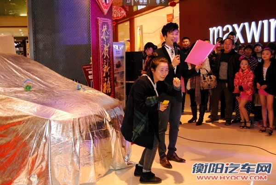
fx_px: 346
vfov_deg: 30.0
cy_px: 92
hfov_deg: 43.5
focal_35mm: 45
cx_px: 138
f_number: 5.6
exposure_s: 1/200
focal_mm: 30
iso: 1600
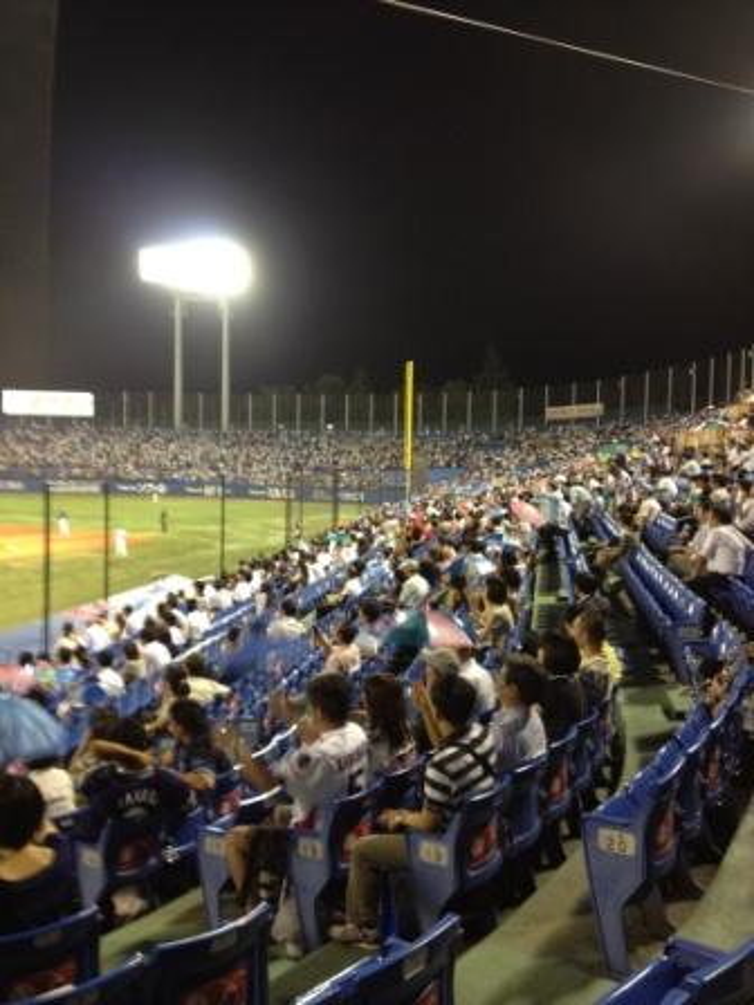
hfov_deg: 40.7
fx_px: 1016
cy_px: 502
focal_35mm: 35
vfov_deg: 52.6
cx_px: 377
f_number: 2.4
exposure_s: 1/20
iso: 100
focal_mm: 4.28
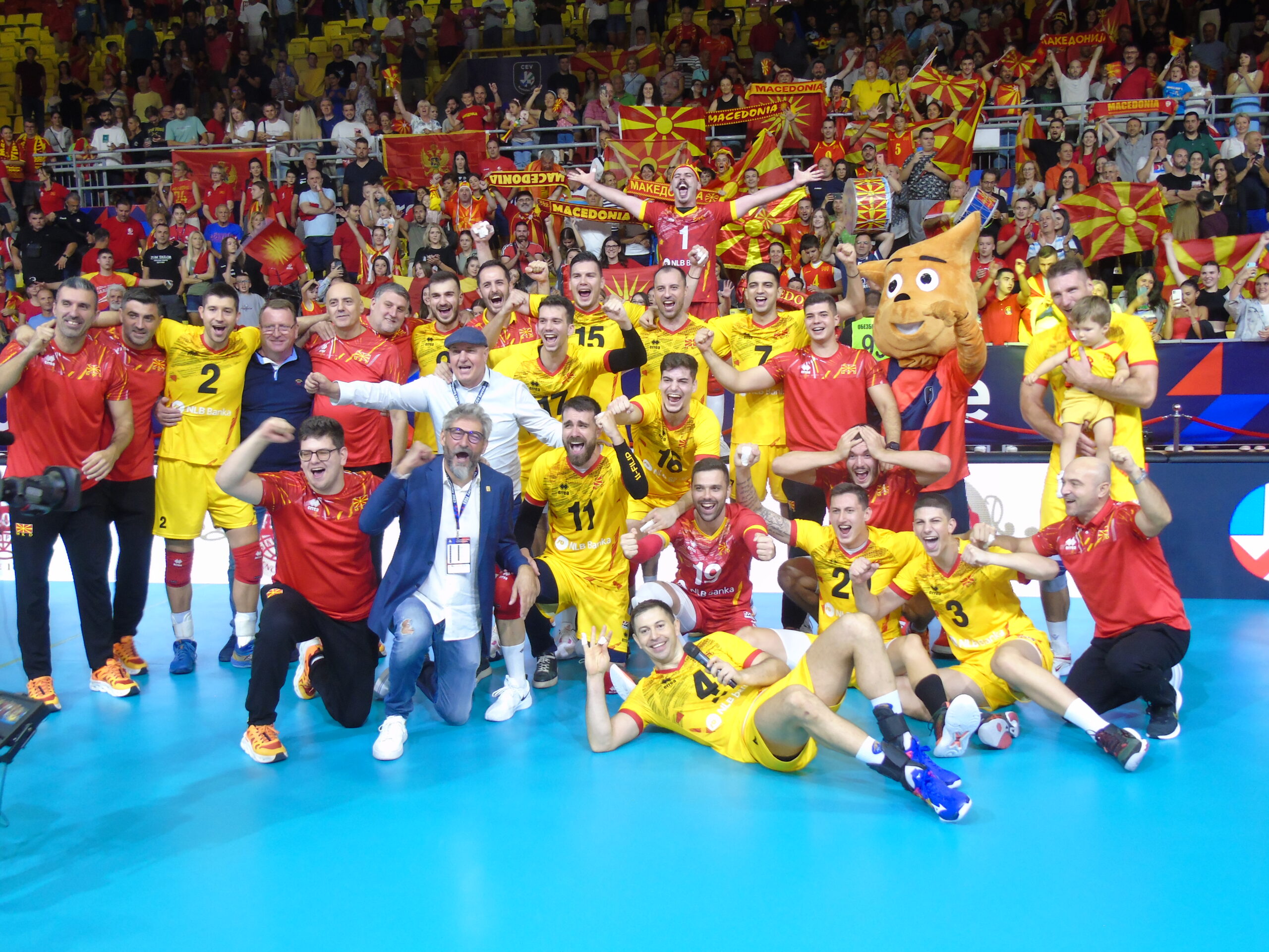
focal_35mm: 34
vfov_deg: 41.8
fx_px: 1246
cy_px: 476
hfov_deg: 54.0
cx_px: 634
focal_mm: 6.1
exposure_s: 1/40
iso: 200
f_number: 3.8
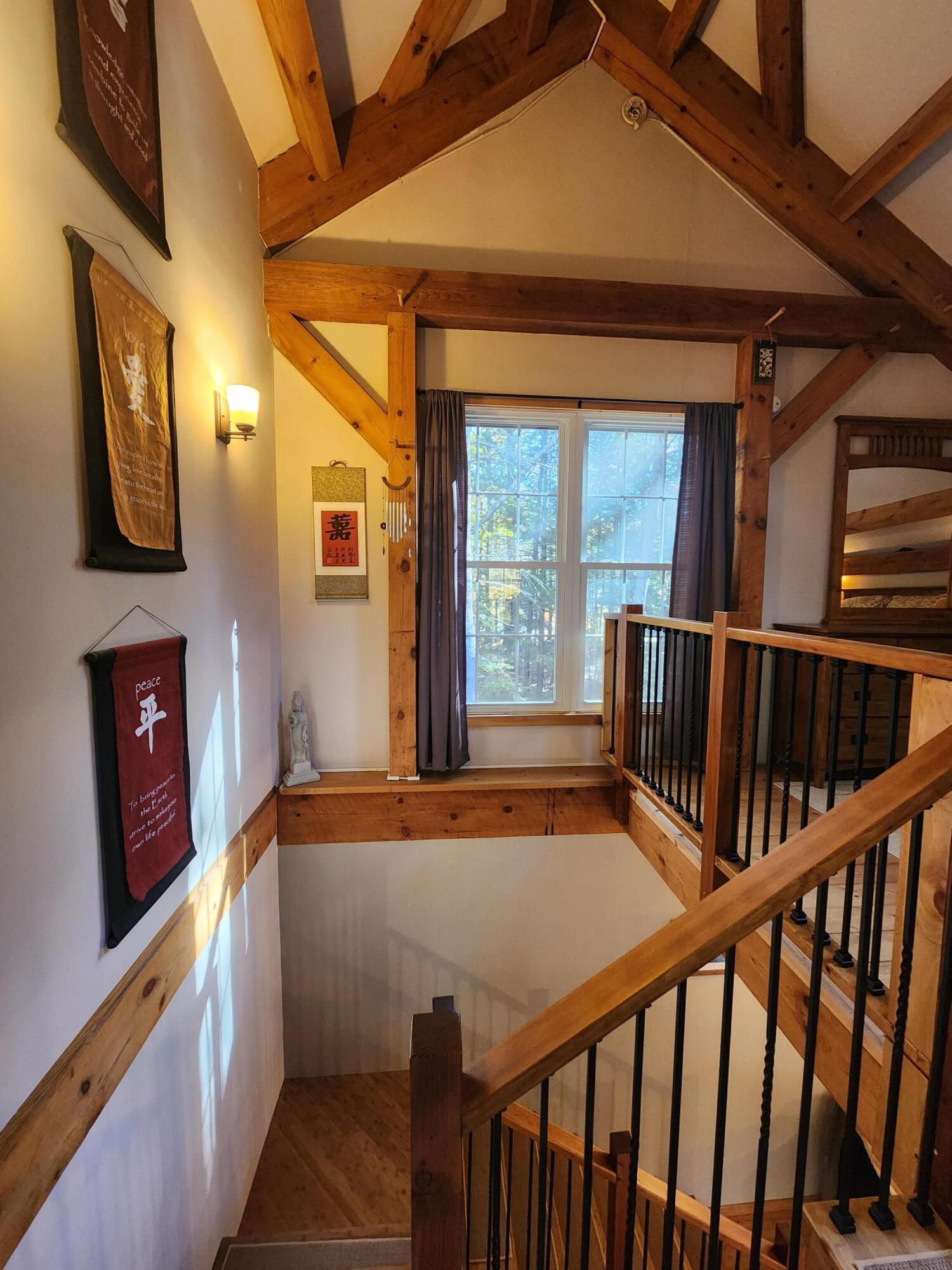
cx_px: 476
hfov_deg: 89.9
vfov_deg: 106.2
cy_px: 635
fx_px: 477
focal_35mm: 13
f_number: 2.2
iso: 400
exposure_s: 1/60
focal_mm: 2.2
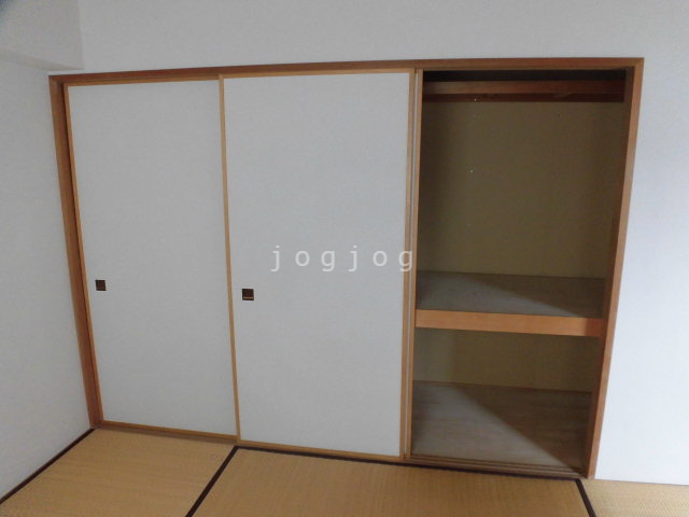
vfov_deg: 56.8
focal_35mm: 24
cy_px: 258
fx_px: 478
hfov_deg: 71.6
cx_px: 344
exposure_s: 1/50
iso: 200
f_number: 3.1
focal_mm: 4.3
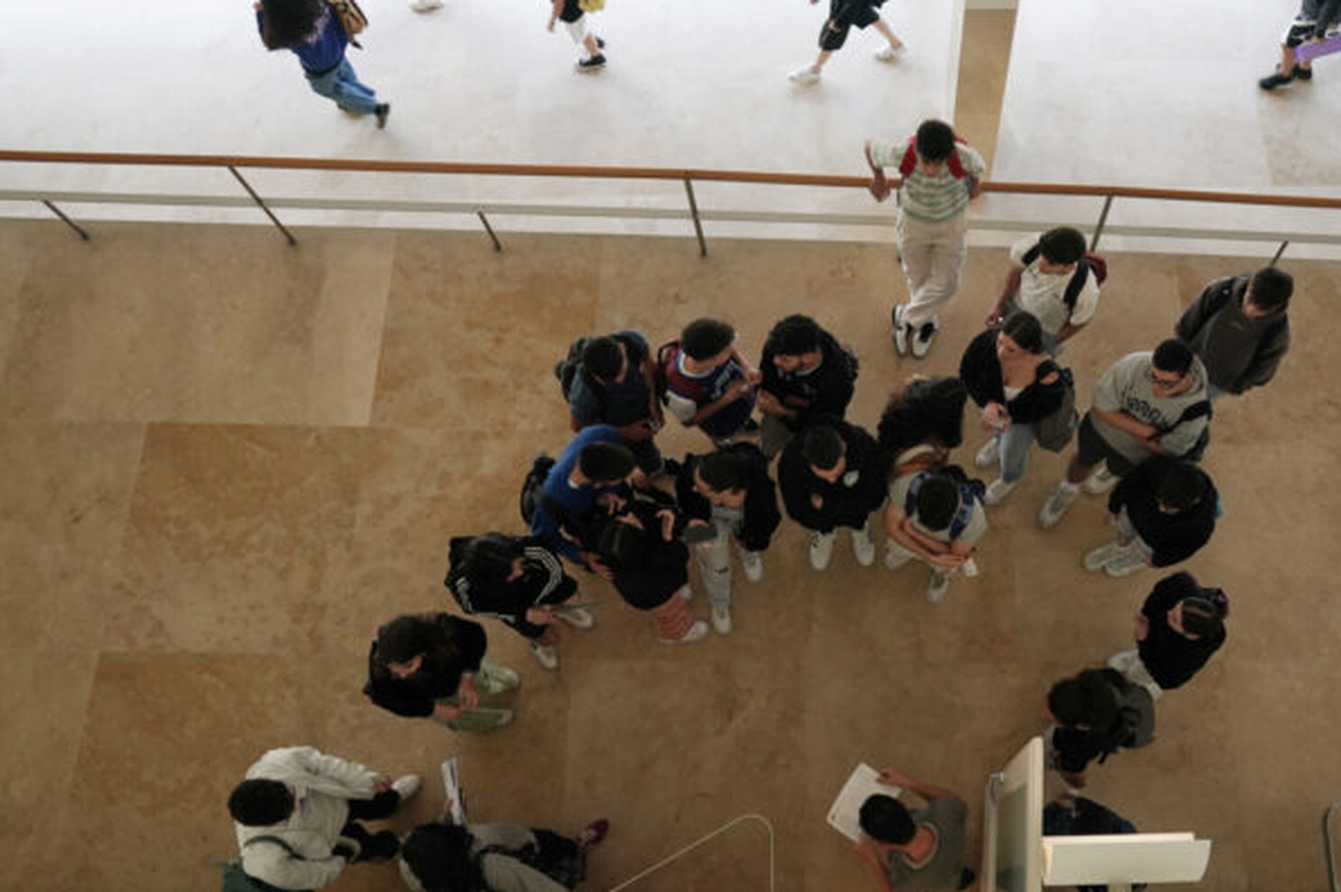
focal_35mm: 31
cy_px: 367
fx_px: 1154
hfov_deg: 59.3
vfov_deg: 42.1
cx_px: 859
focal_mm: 24
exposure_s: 1/80
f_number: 5
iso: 1000
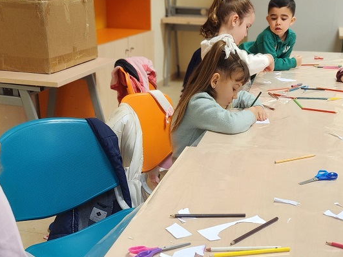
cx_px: 199
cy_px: 199
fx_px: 515
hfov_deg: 36.7
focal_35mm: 52
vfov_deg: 27.6
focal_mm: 6.4
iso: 200
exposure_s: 1/100
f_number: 1.8
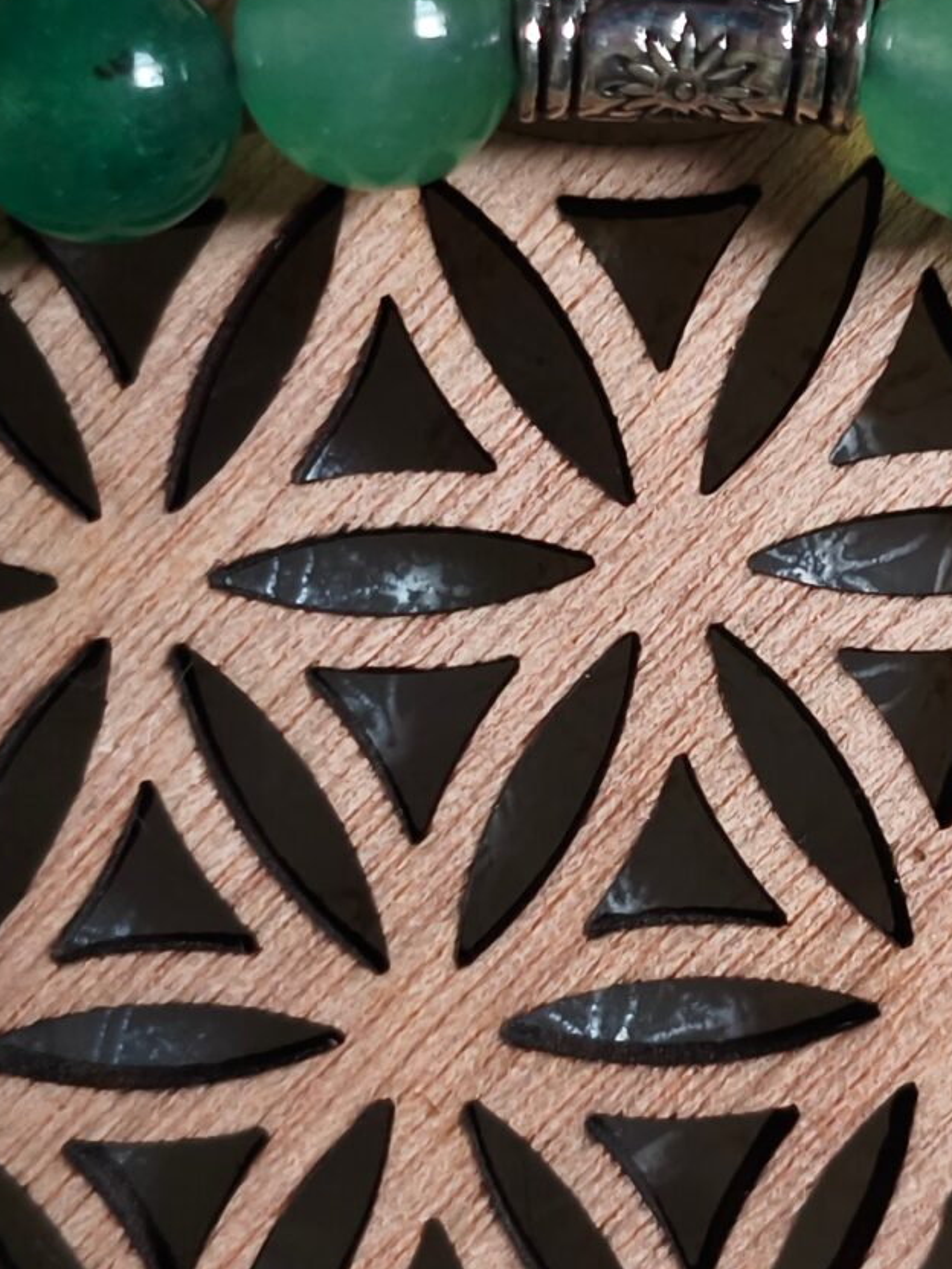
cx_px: 598
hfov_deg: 18.4
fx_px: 2934
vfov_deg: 24.4
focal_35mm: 80
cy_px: 734
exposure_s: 1/50
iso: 800
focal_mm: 4.94
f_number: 1.5
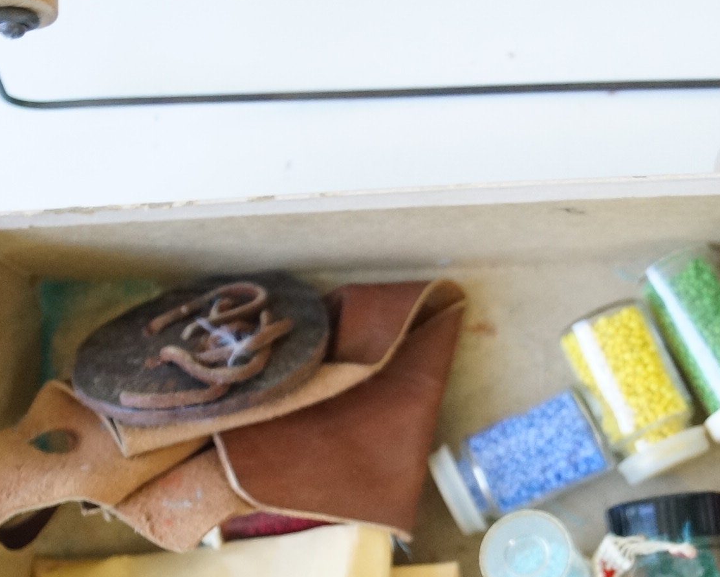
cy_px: 454
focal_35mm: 68
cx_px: 540
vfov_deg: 22.2
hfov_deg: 27.5
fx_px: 1449
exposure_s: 1/60
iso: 1250
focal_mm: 22
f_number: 4
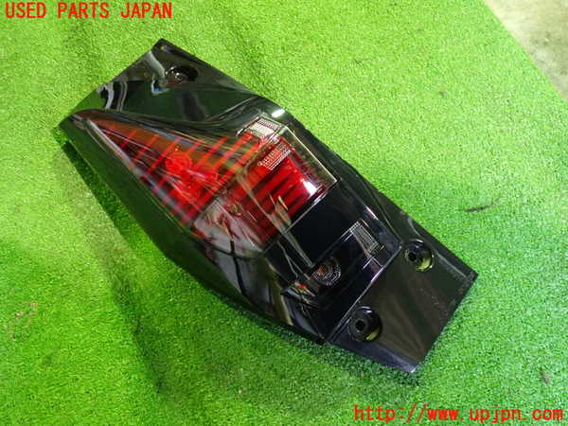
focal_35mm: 30
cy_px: 213
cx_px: 284
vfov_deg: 46.8
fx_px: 492
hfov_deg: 60.0
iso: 800
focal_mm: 5.4
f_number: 2.3
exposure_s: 1/20
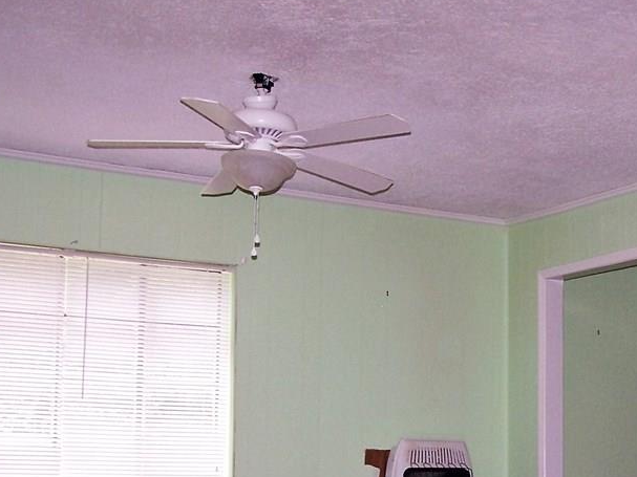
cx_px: 492
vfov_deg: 22.6
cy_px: 391
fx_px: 1177
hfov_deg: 29.7
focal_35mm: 64
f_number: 2.8
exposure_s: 1/60
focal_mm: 6.3
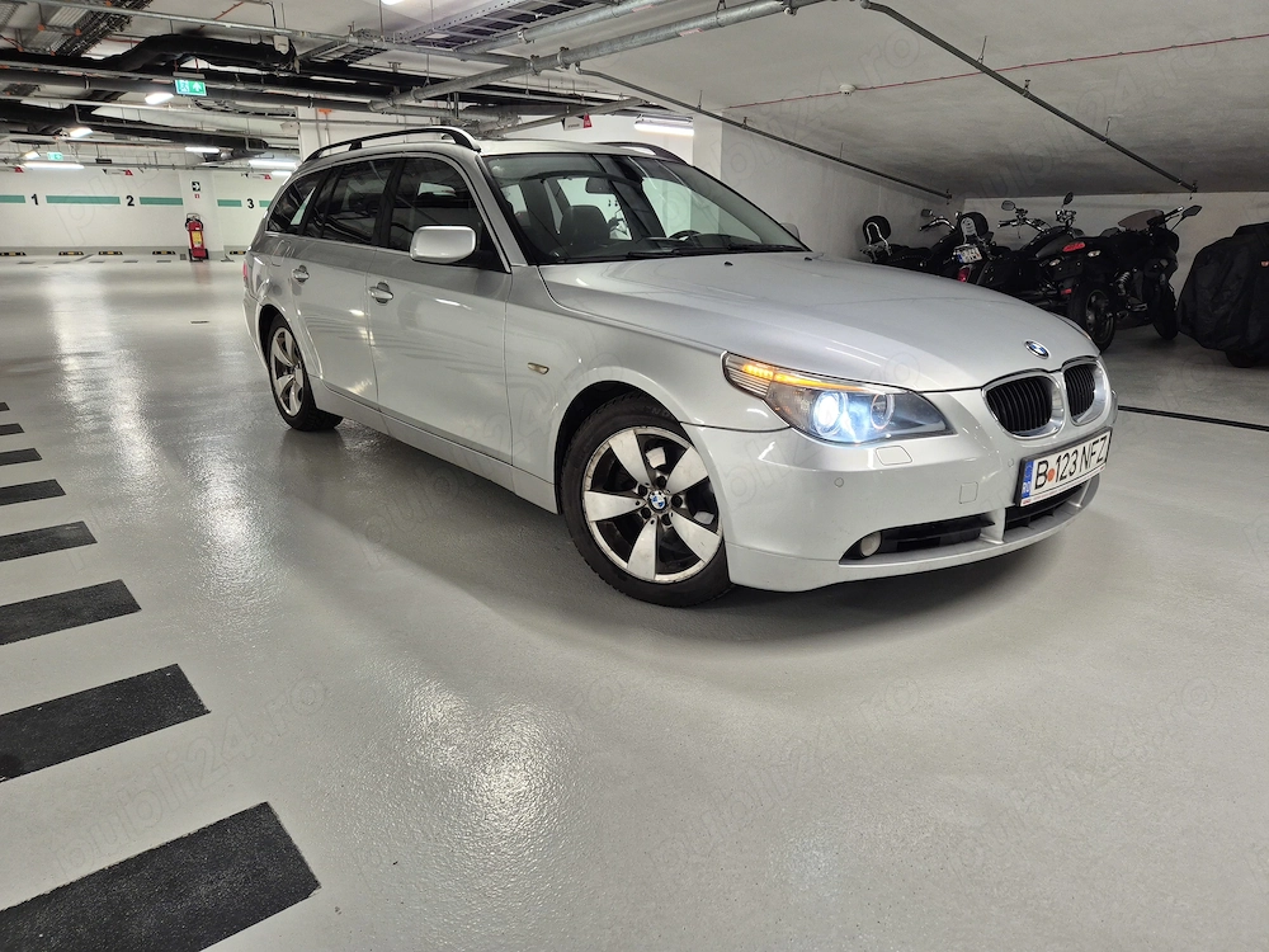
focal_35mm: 23
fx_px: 843
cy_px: 476
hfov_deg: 73.9
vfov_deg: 58.9
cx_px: 634
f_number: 1.8
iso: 320
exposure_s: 1/100
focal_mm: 5.4
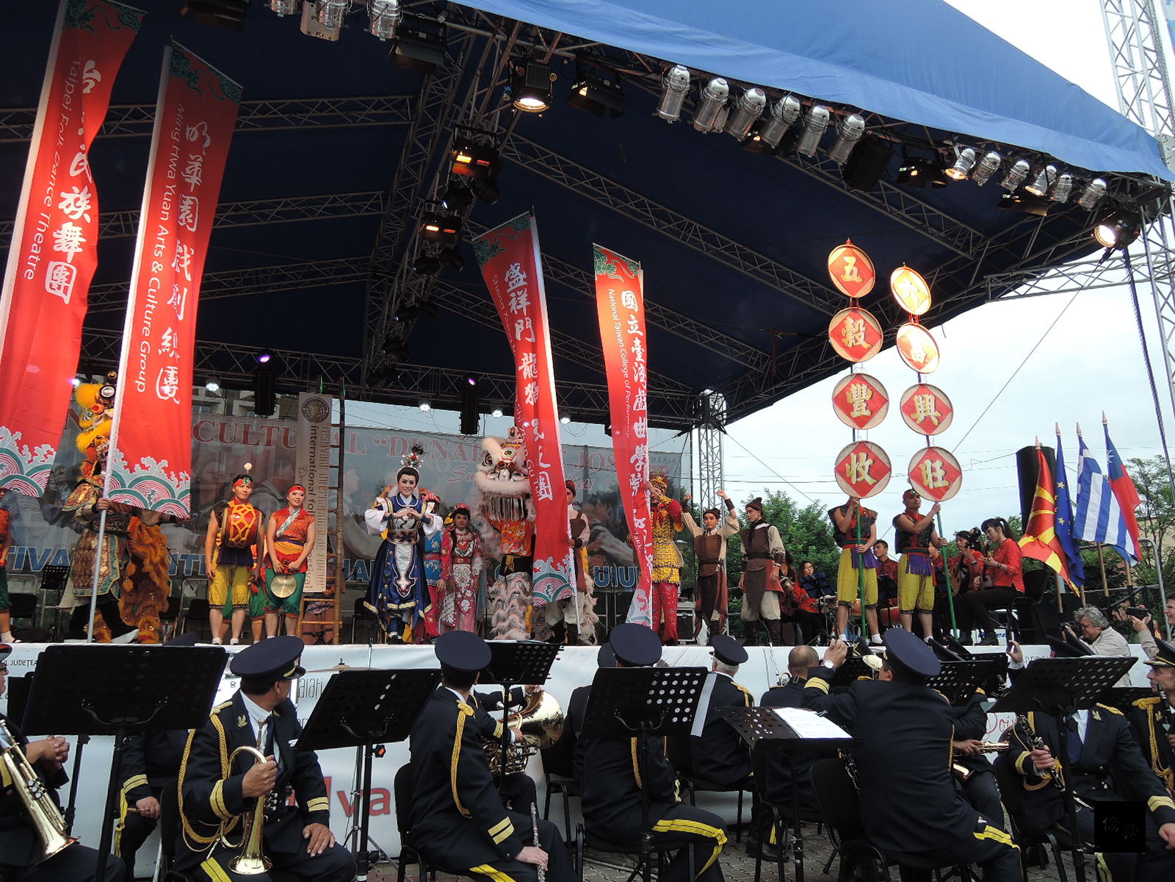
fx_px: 815
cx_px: 588
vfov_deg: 56.8
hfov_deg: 71.6
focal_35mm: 24
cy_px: 441
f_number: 2.8
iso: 80
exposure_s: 1/100
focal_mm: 5.1
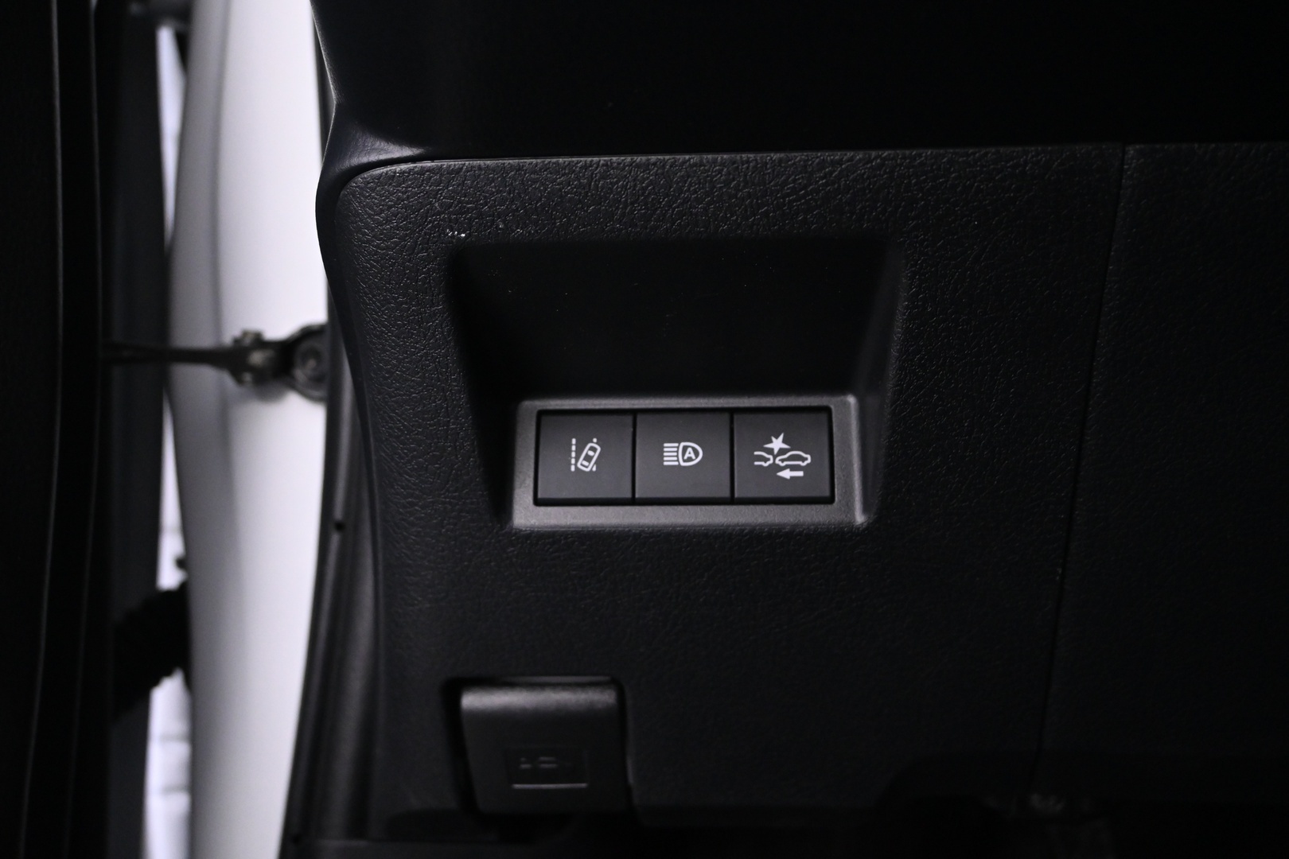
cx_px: 644
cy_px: 430
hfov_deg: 52.2
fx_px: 1316
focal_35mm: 37
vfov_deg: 36.2
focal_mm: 24.5
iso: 2500
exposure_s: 1/15
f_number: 4.2
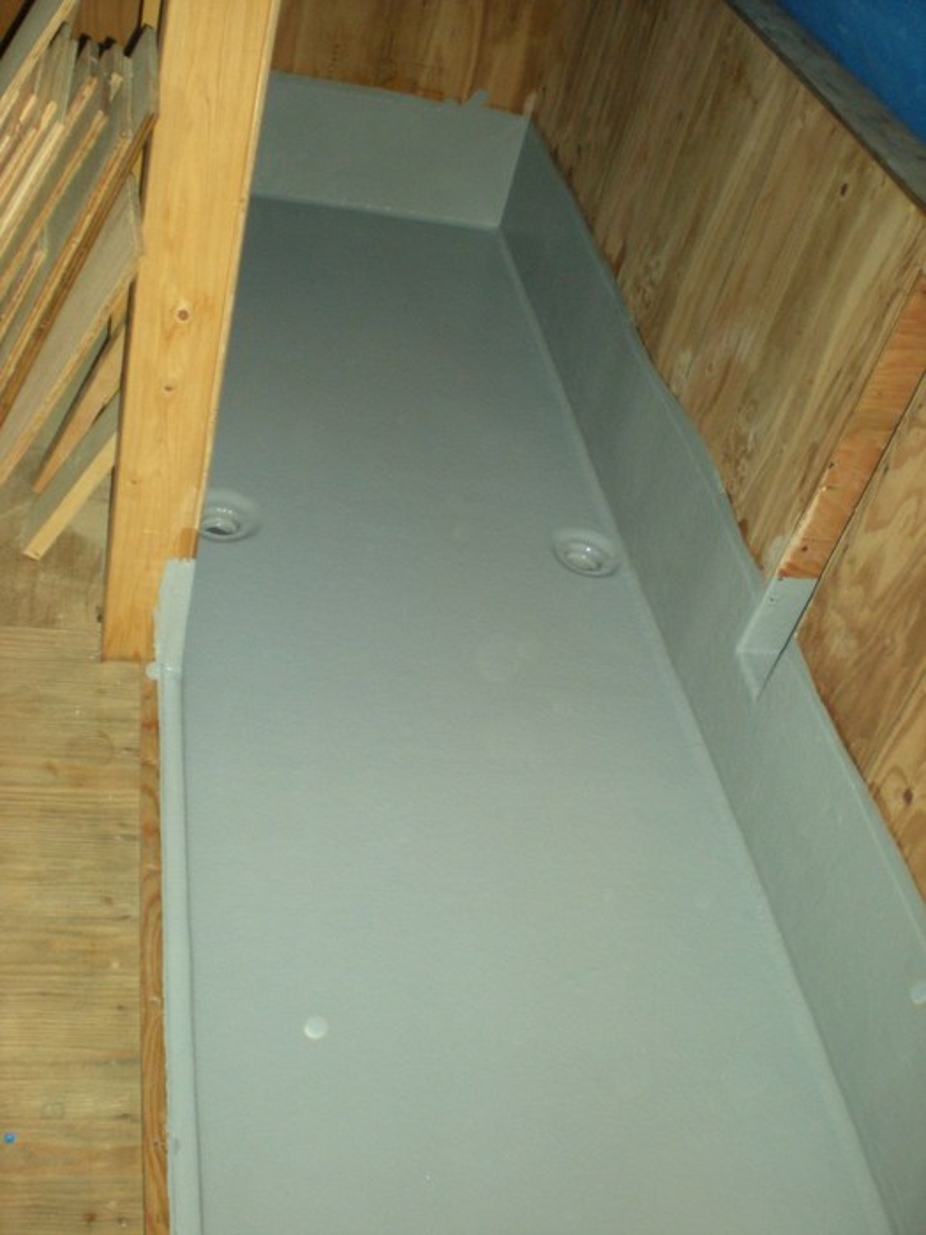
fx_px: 1355
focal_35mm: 38
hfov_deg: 37.7
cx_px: 463
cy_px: 618
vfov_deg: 49.0
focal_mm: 6.3
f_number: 3.1
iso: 227
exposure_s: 1/60
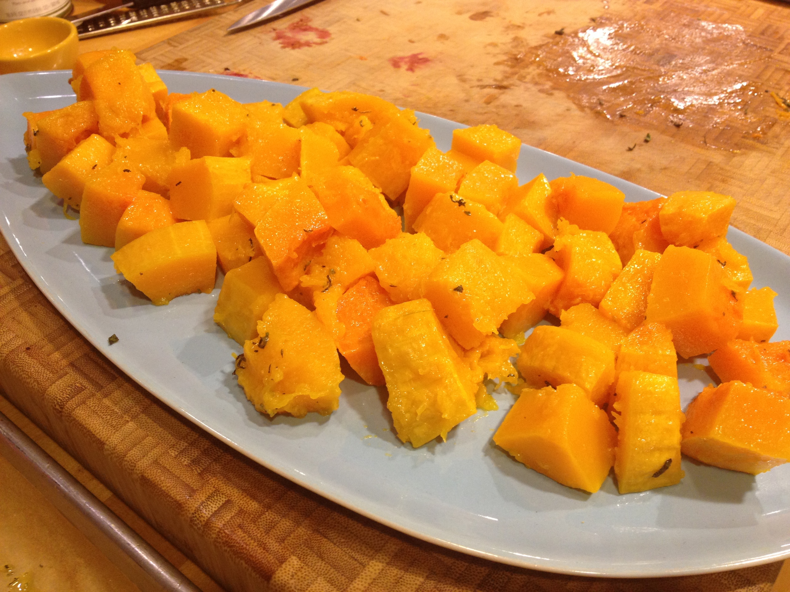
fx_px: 799
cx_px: 395
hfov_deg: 52.6
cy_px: 296
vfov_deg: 40.7
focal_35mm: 35
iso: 125
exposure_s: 1/20
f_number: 2.4
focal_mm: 4.28
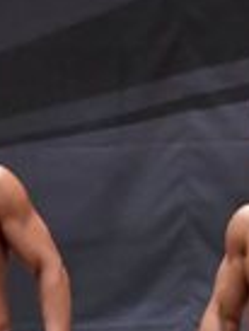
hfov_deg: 1.7
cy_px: 529
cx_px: -250
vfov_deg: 2.3
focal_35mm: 852
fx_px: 8159
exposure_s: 1/400
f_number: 5.6
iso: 8000
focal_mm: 105
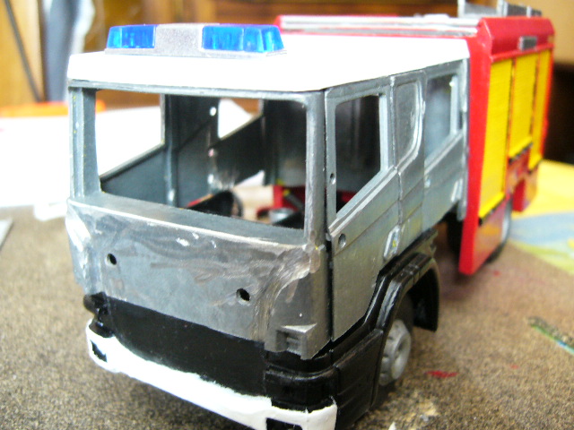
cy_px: 215
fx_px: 580
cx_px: 287
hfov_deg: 52.6
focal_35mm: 35
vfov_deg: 40.7
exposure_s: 1/2.5
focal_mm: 5.8
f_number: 2.8
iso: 200
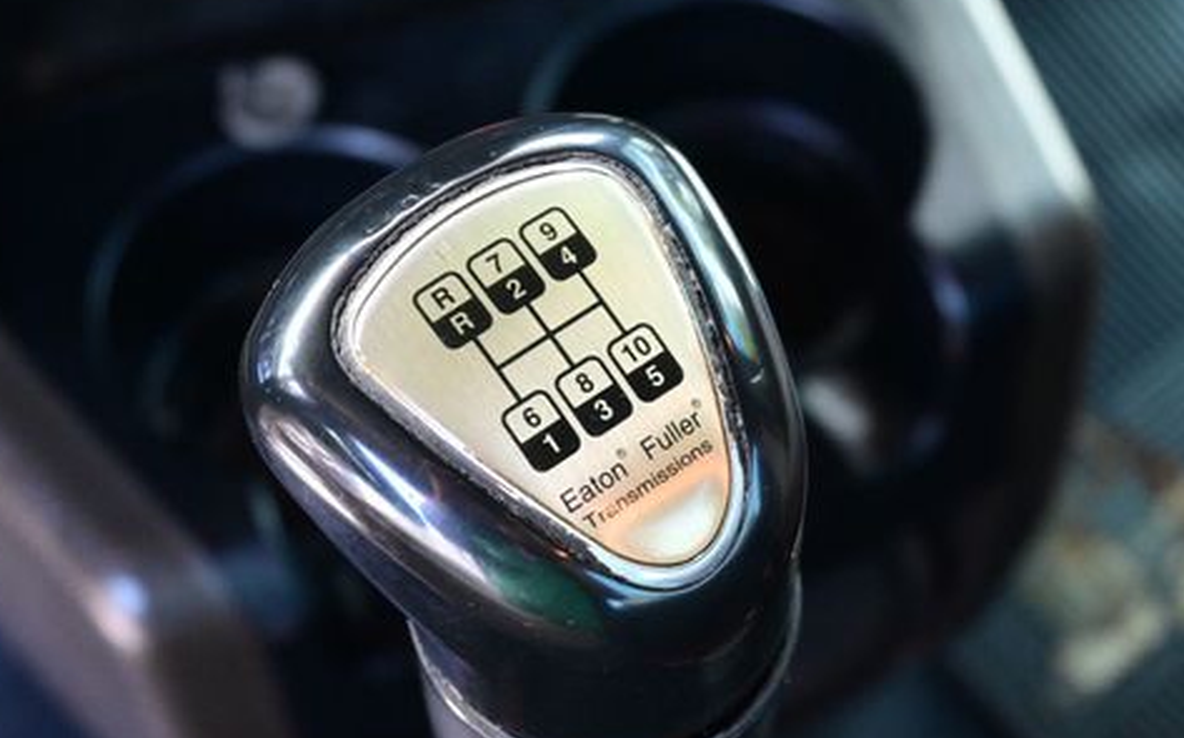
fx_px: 2602
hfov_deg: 25.6
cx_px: 683
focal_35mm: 81
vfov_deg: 16.1
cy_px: 415
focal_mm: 39
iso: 2200
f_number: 5.6
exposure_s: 1/60
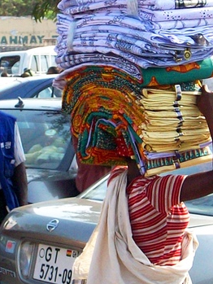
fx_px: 664
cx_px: 146
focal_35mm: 81
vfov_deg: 23.9
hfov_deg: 18.2
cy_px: 71
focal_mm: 8.8
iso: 80
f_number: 3.6
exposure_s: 1/509
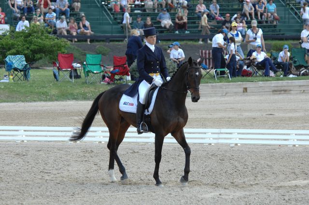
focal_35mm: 300
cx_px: 154
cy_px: 102
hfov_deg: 6.9
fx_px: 2572
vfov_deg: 4.6
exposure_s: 1/400
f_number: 5.3
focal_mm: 200
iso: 200
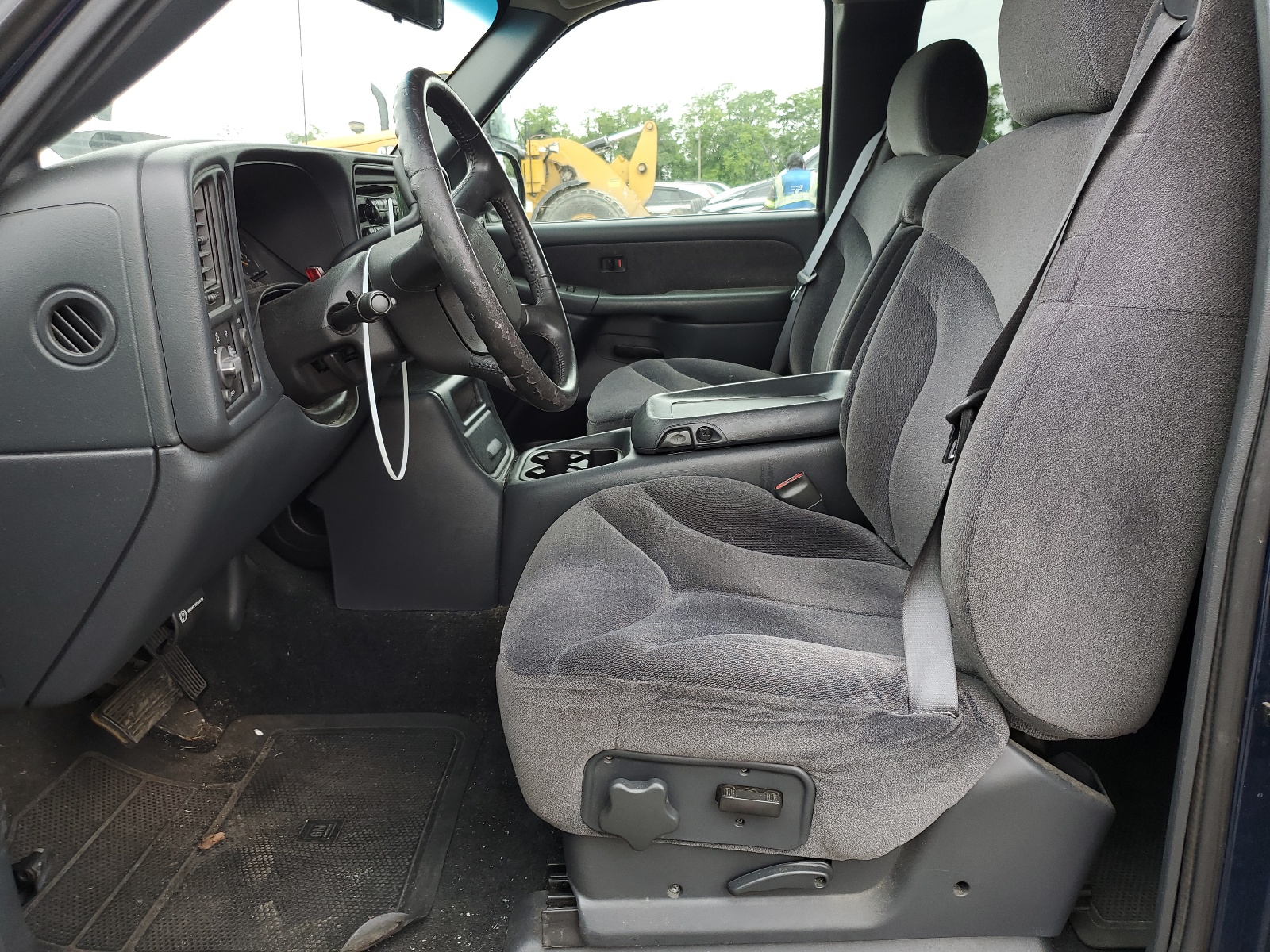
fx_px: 954
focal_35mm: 26
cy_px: 476
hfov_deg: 67.3
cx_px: 635
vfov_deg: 53.1
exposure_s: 1/156
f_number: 1.5
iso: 50
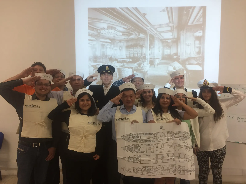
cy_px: 92
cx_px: 123
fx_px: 206
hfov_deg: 61.7
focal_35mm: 29
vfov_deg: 48.2
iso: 64
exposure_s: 1/30
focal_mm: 4.15
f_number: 2.2
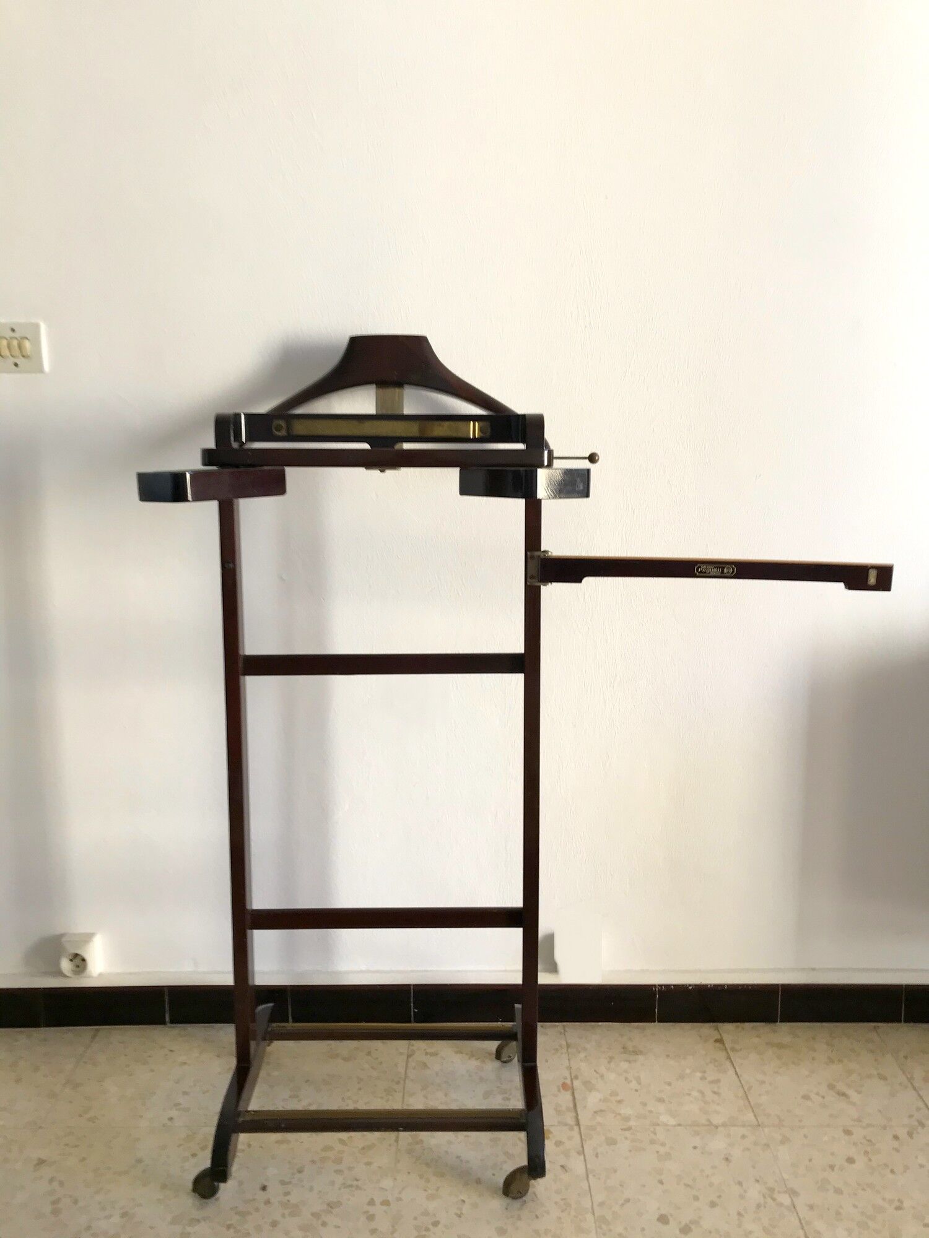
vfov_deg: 63.4
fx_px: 1002
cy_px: 619
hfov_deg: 49.7
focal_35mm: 28
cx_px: 464
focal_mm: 3.99
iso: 32
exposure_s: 1/50
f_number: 1.8
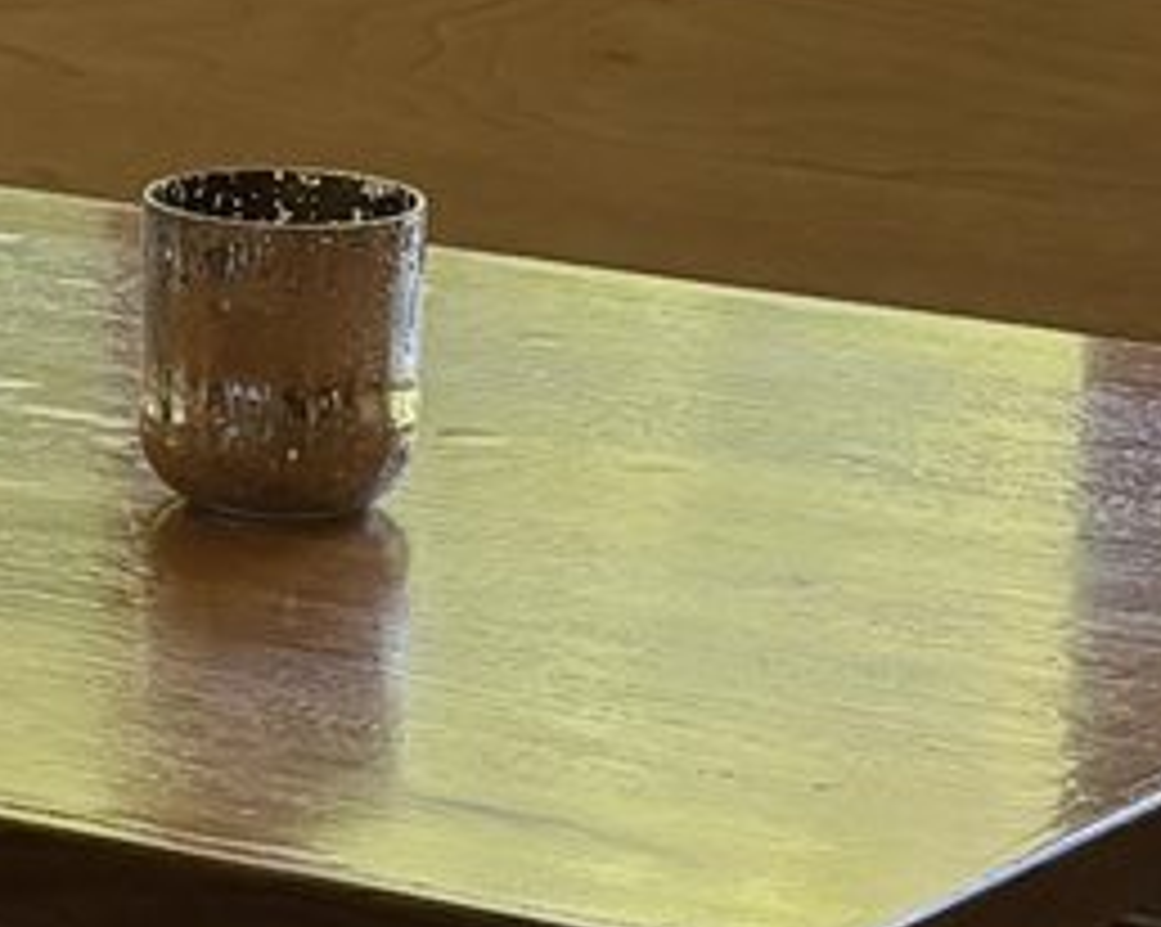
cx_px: -1030
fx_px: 7794
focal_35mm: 227
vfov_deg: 6.8
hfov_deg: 8.2
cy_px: 220
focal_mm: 5.96
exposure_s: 1/121
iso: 80
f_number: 1.6
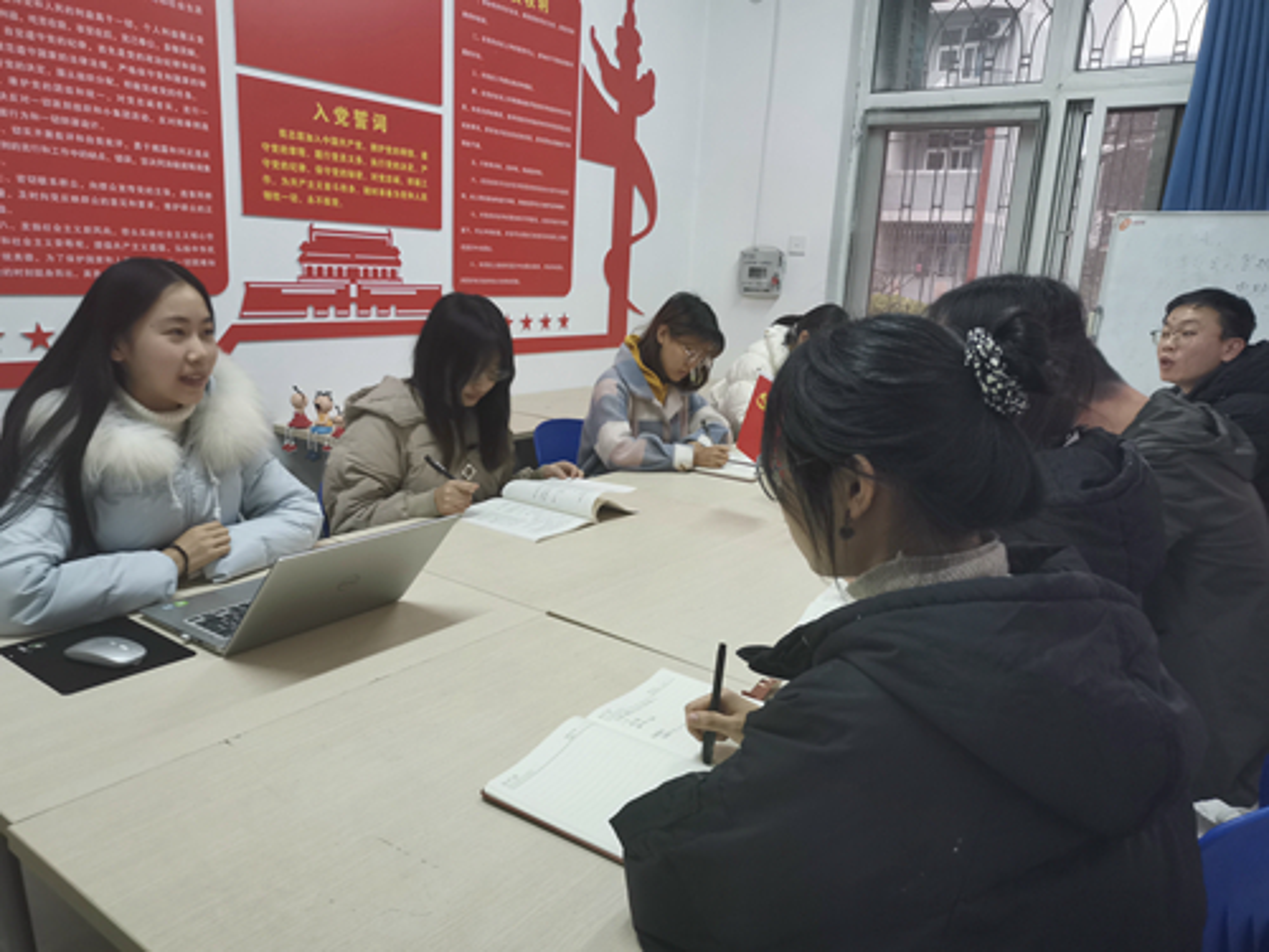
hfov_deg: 67.3
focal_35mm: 26
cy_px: 476
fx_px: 953
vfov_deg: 53.1
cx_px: 634
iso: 400
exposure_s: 1/33.3
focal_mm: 4.75
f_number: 1.8
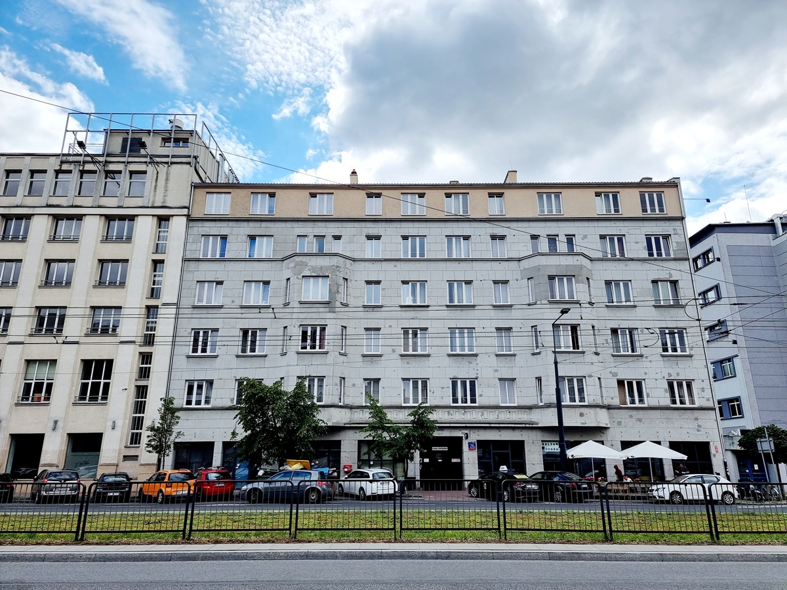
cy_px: 295
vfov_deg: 56.8
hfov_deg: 71.6
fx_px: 546
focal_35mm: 24
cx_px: 394
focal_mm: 6.7
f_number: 1.8
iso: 50
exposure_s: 1/1667
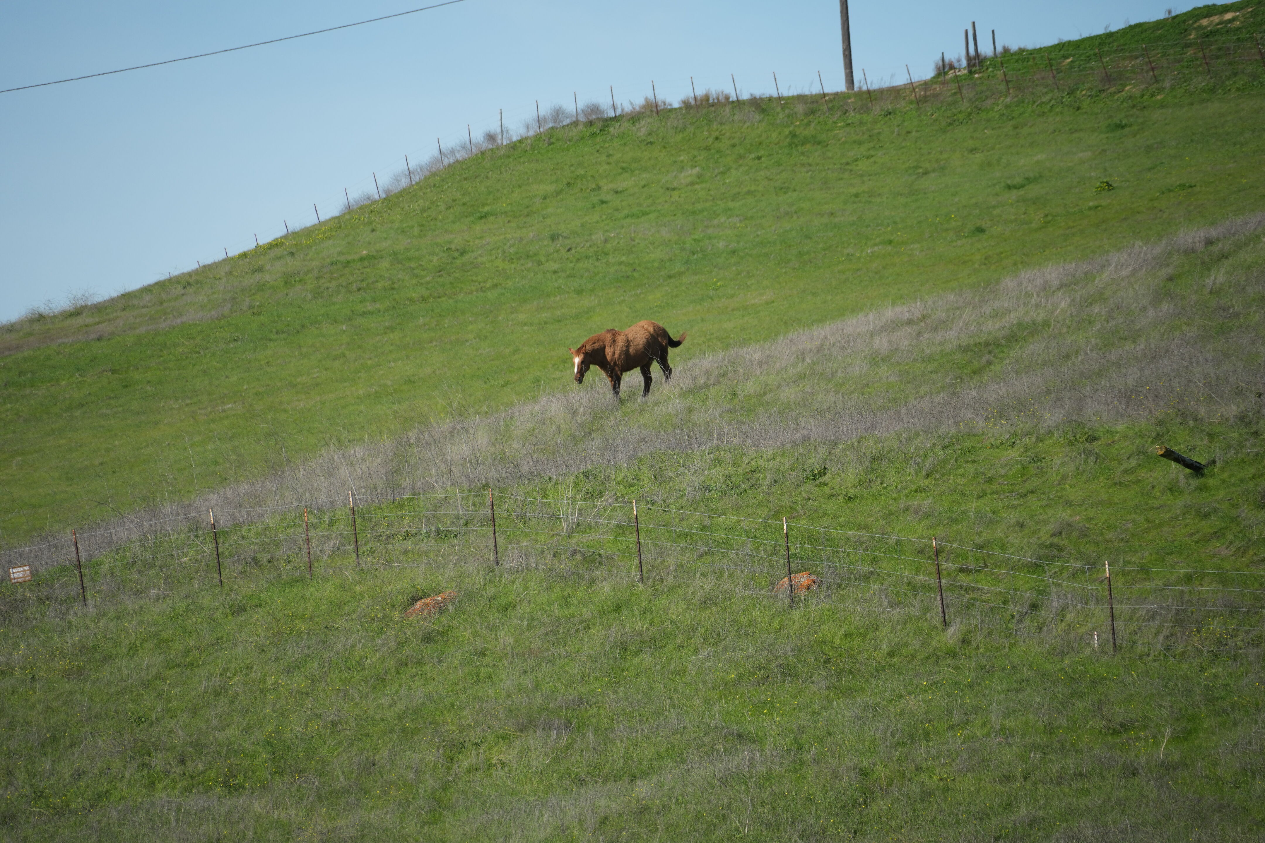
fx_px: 10541
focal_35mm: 300
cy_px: 422
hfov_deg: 6.9
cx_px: 632
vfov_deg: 4.6
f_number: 7.1
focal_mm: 300
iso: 400
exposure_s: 1/1250
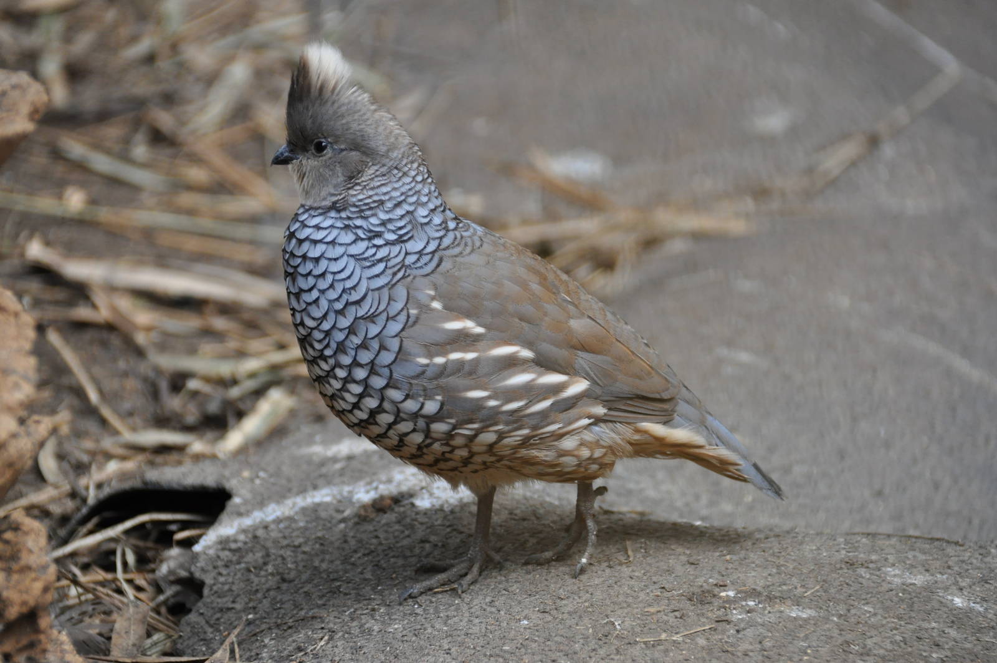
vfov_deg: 4.4
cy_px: 332
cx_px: 498
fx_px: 8714
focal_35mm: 315
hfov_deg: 6.5
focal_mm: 210
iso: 1000
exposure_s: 1/400
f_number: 5.6
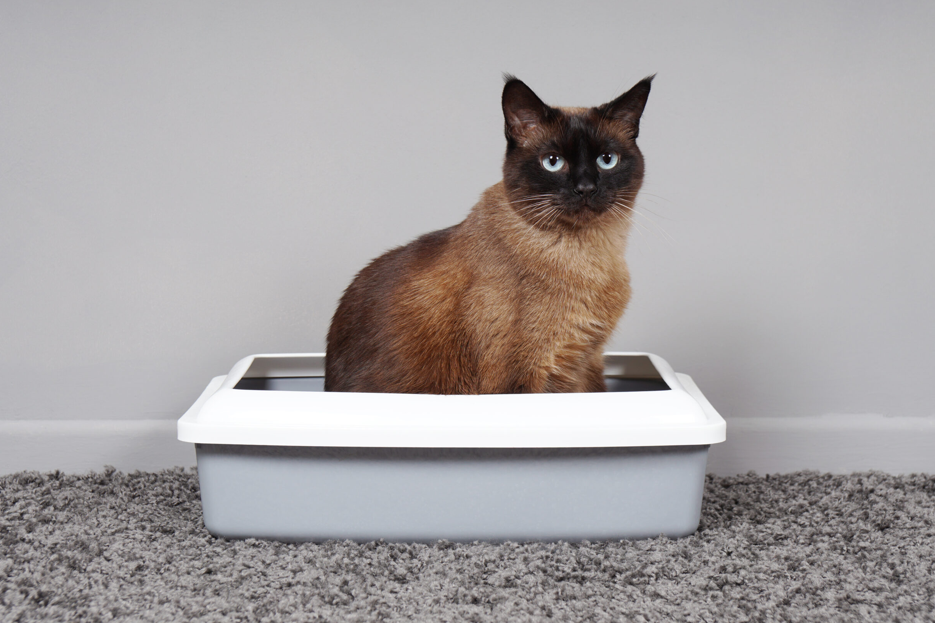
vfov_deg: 17.6
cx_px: 473
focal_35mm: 78
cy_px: 300
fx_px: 2013
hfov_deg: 26.1
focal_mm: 49
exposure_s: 1/160
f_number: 6.3
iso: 100
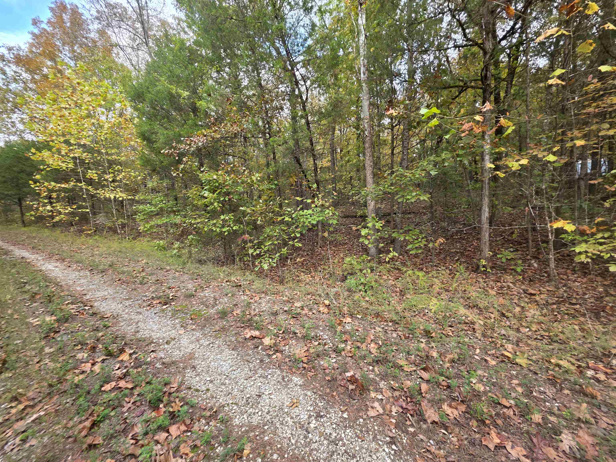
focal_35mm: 13
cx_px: 308
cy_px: 231
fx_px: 231
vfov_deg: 89.9
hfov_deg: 106.2
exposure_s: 1/120
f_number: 1.9
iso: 40
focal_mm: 2.2
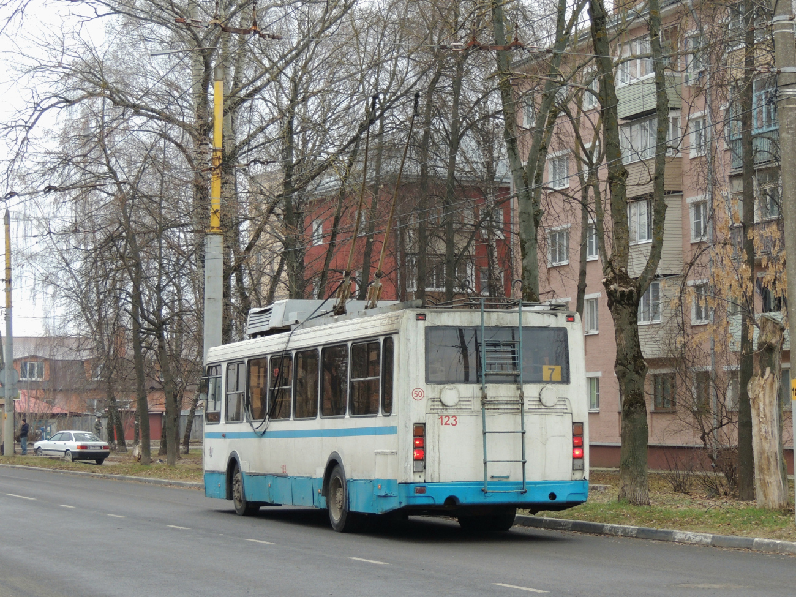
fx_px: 1955
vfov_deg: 17.4
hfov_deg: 23.0
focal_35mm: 85
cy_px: 298
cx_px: 398
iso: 180
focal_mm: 15.1
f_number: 4
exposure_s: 1/100
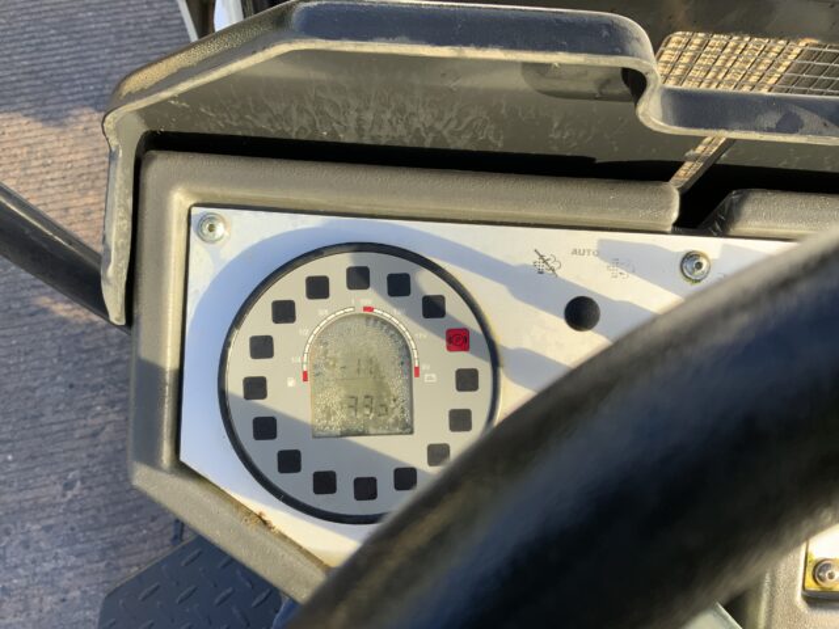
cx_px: 420
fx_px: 703
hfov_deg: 61.7
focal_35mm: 29
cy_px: 314
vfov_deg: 48.2
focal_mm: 3
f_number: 1.8
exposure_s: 1/203
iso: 16
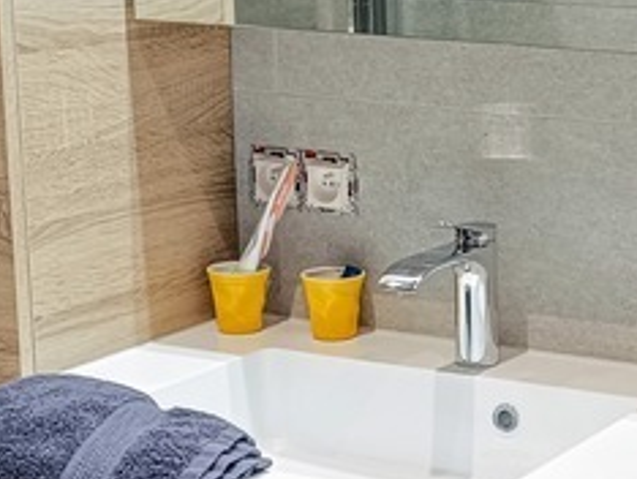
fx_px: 1934
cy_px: 237
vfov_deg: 14.1
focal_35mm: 105
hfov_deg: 17.8
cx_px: 768
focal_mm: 5.59
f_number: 1.88
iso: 447
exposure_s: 1/101
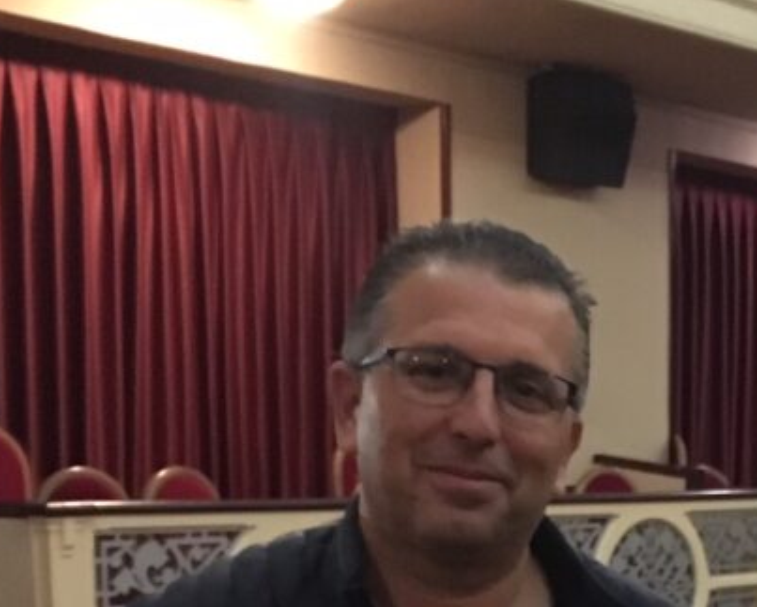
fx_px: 1794
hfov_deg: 22.8
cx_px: 772
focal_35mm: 80
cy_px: 661
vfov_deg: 18.5
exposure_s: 1/17
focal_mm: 4.15
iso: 640
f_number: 2.2
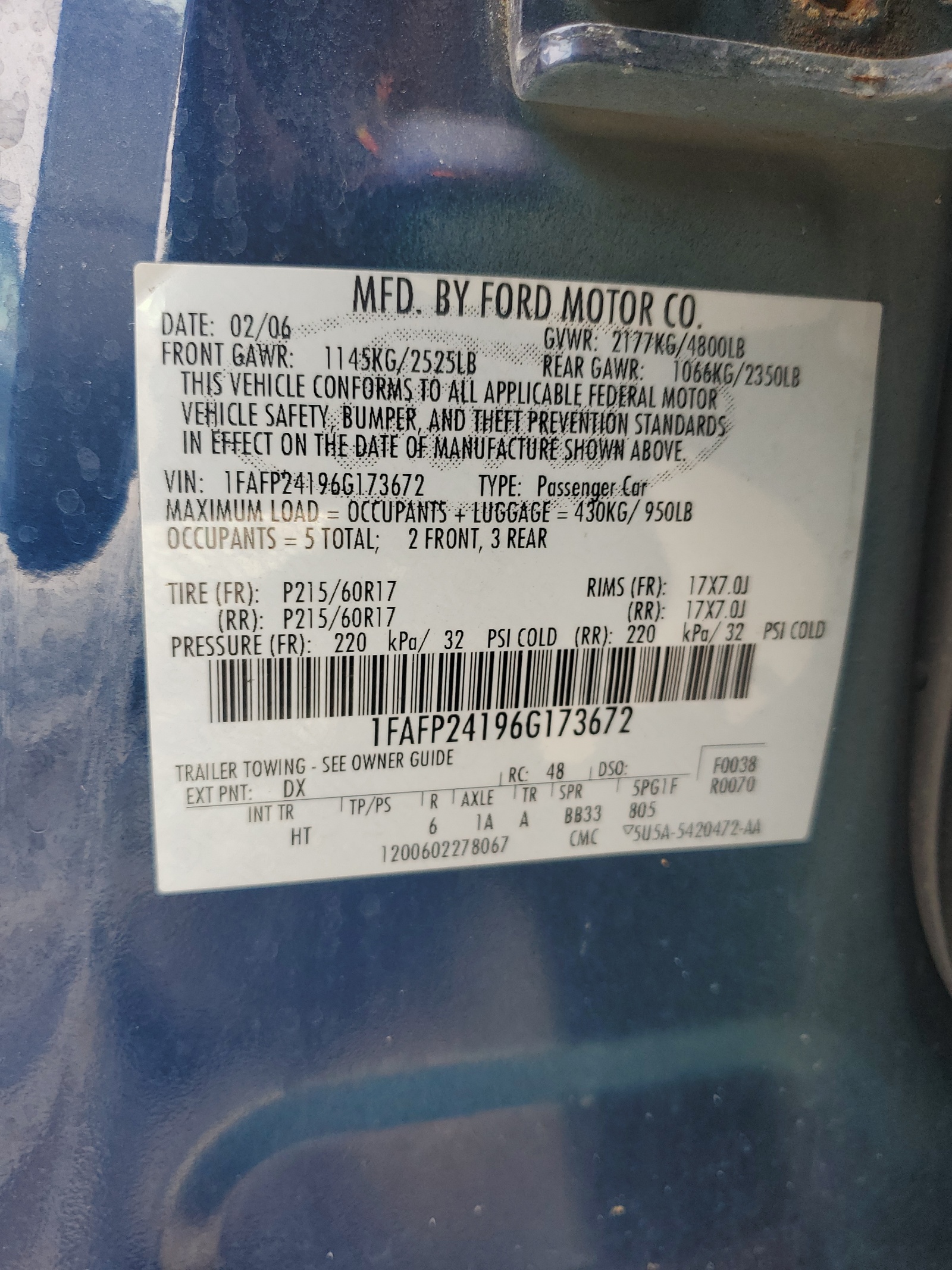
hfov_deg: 53.1
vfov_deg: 67.3
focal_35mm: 26
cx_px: 476
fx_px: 953
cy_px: 635
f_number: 1.5
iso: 50
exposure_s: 1/141
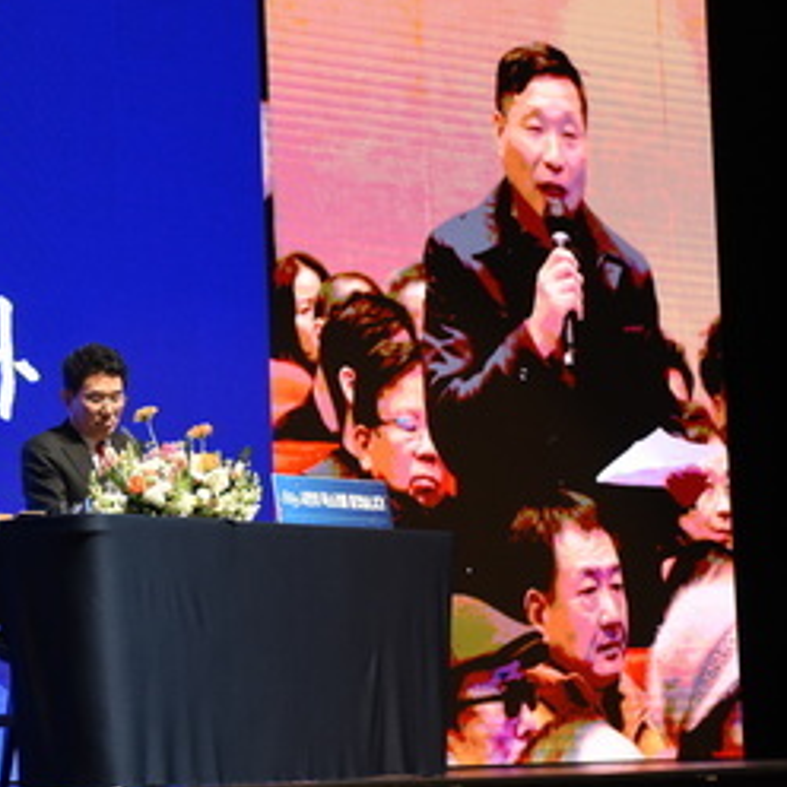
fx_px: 3318
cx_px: 92
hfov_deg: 13.4
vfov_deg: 13.5
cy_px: 420
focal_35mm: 129
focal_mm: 60
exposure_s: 1/400
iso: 1250
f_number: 2.8
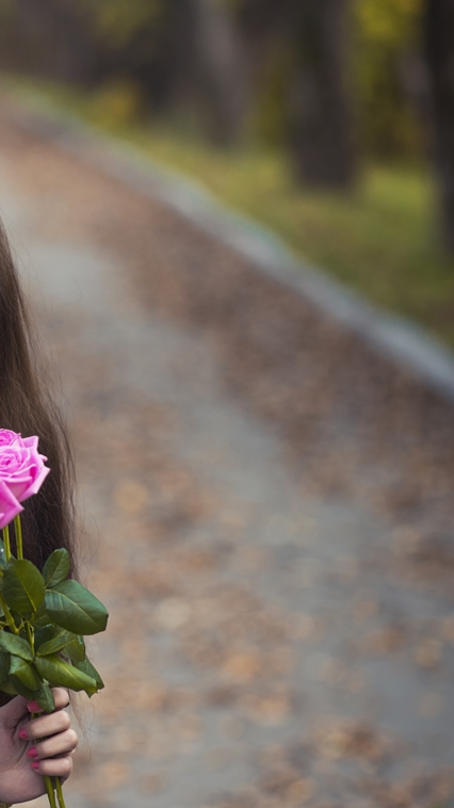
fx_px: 3020
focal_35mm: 141
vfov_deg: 15.2
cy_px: 403
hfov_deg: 8.5
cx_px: -53
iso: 100
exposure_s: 1/320
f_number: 2.2
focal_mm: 85
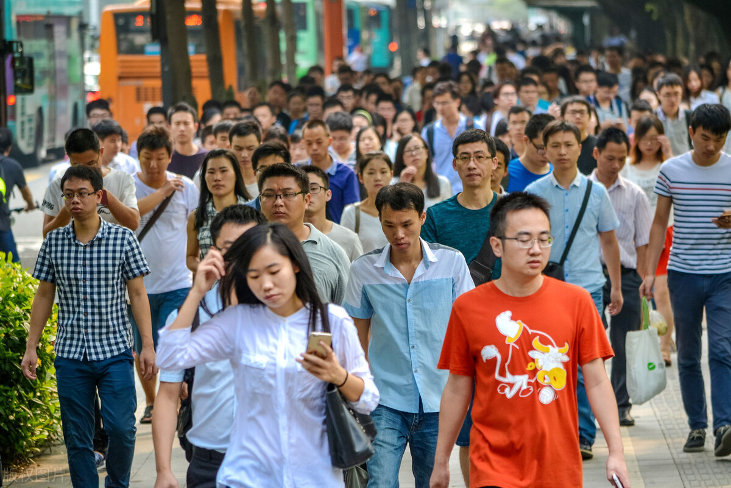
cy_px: 244
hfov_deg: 8.1
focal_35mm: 255
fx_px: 5180
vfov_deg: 5.4
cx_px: 366
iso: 400
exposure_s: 1/320
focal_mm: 170
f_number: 5
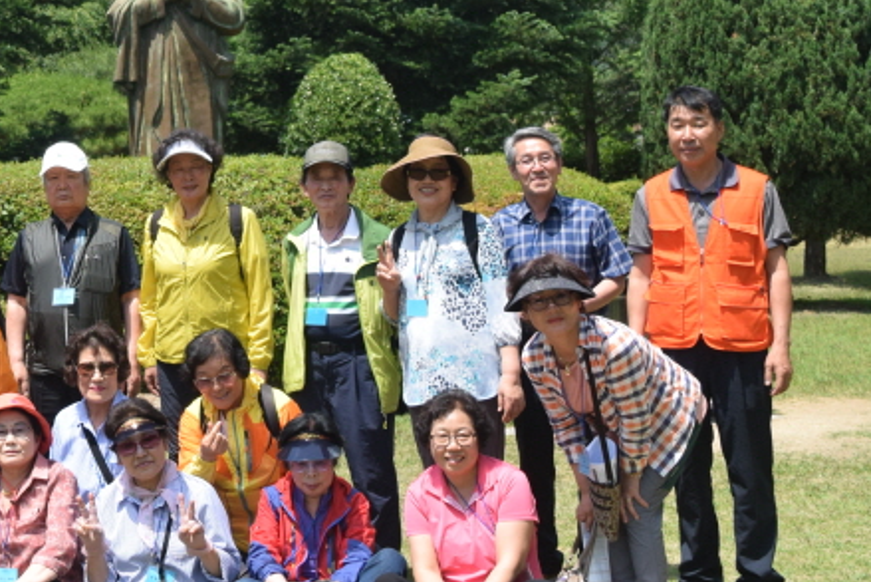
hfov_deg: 23.3
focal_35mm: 84
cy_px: -9
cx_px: 26
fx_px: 2033
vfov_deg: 15.9
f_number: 6.3
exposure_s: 1/2000
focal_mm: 24
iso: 640
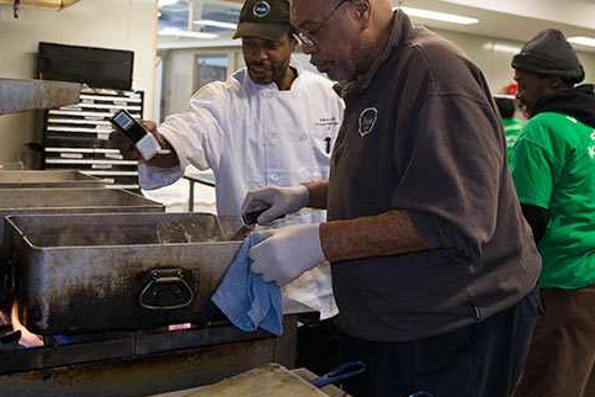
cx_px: 282
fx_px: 595
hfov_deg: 53.1
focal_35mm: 36
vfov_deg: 36.8
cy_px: 170
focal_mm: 30
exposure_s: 1/180
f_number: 4
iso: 1250
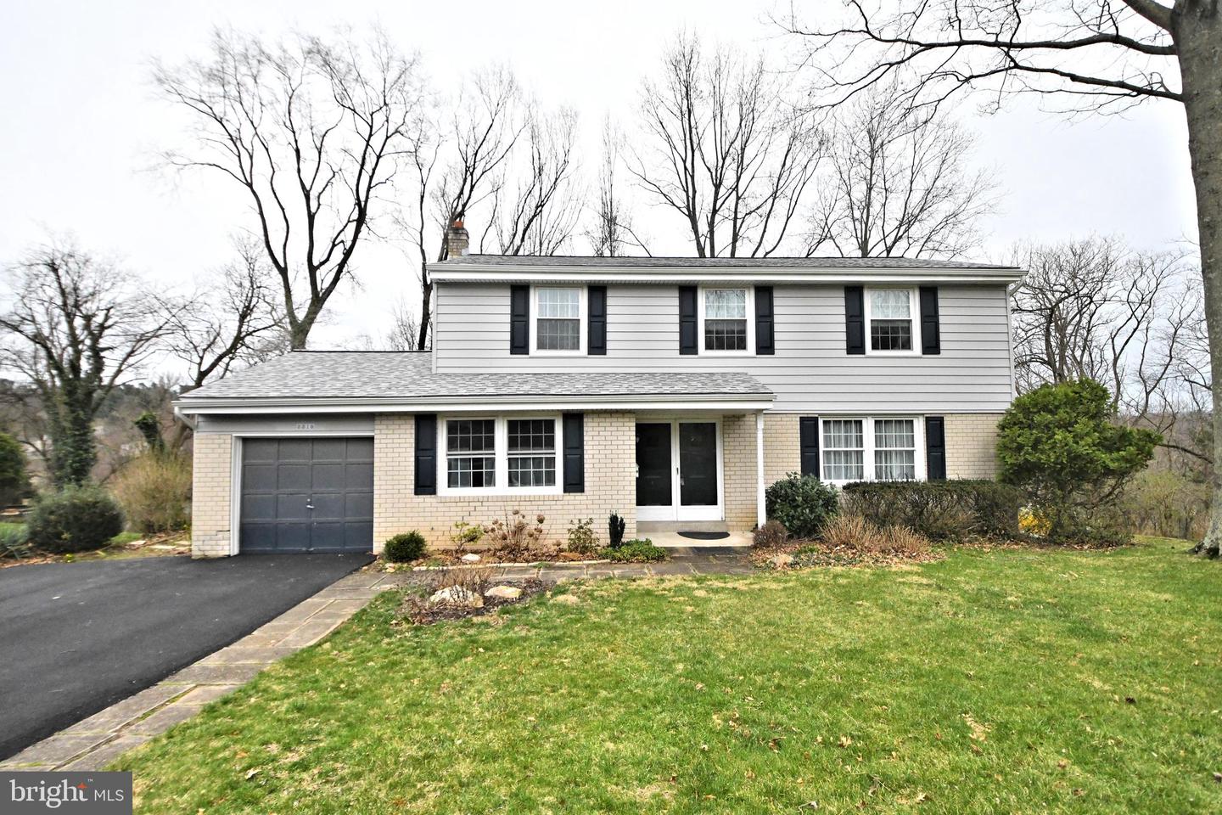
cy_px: 408
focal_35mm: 15
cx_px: 611
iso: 2000
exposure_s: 1/6400
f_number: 5.6
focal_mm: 10.5
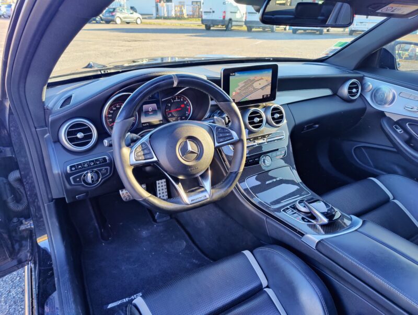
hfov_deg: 52.6
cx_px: 209
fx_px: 423
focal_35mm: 35
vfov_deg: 40.8
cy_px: 158
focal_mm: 6.06
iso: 200
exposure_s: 1/125
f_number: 1.88
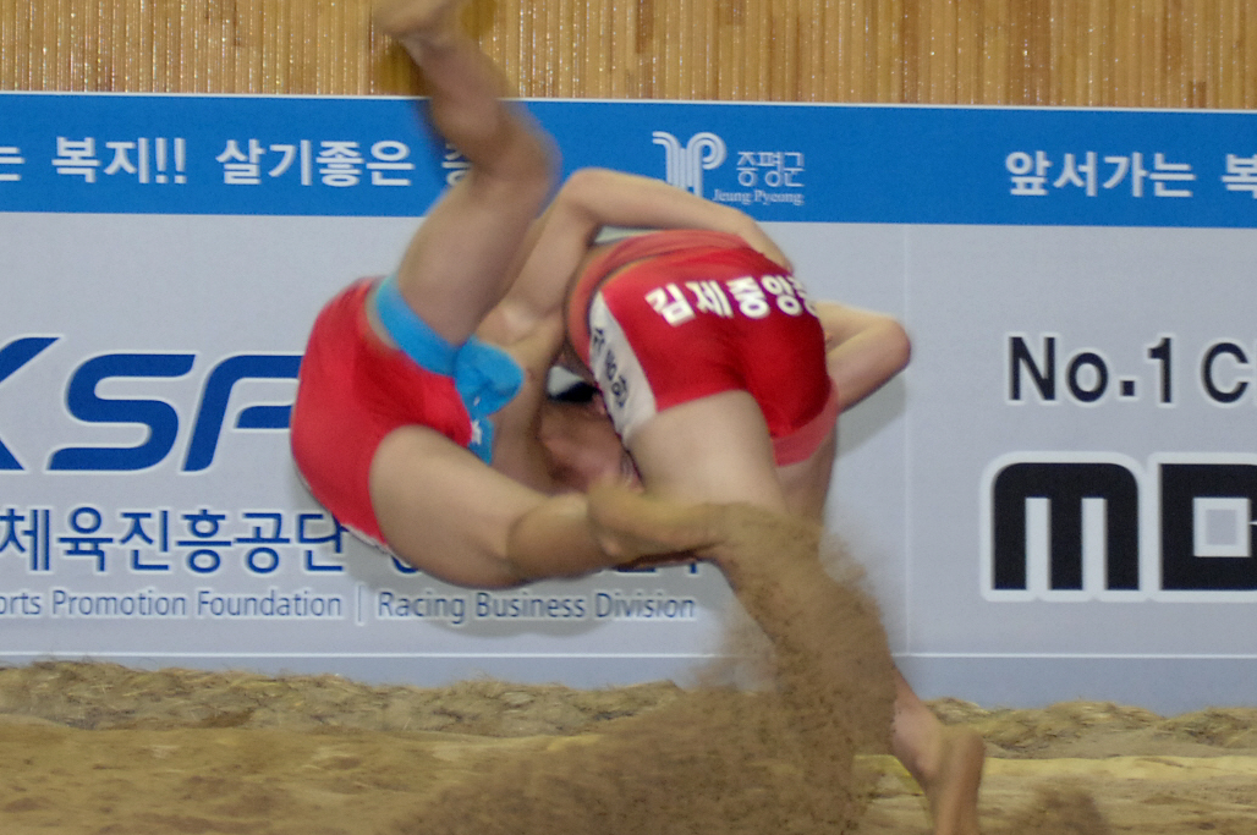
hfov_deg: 11.4
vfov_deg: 7.6
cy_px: 389
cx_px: 648
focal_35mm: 180
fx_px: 6278
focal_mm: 80
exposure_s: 1/100
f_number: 2.8
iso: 640
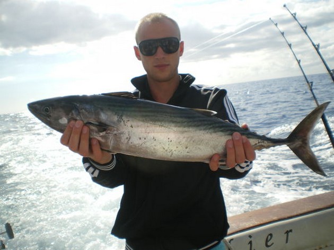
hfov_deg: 51.4
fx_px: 347
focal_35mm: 36
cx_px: 167
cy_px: 125
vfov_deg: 39.6
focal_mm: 6.3
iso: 50
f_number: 4.6
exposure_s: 1/500
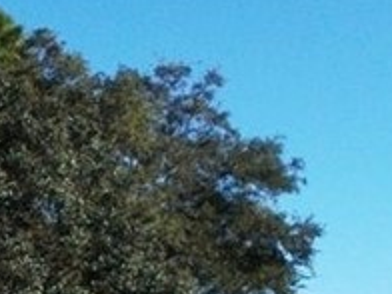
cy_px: 344
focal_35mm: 136
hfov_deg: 14.0
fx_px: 1540
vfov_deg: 10.7
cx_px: -92
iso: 80
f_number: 8
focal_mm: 4.6
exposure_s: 1/200
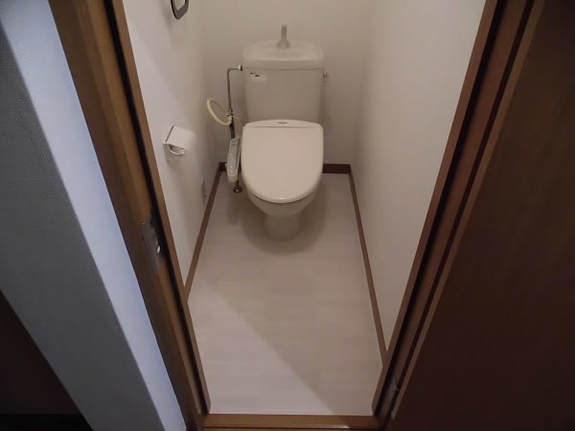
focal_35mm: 24
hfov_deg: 71.6
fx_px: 399
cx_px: 288
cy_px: 216
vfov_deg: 56.8
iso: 500
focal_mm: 4.3
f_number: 3.1
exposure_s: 1/25
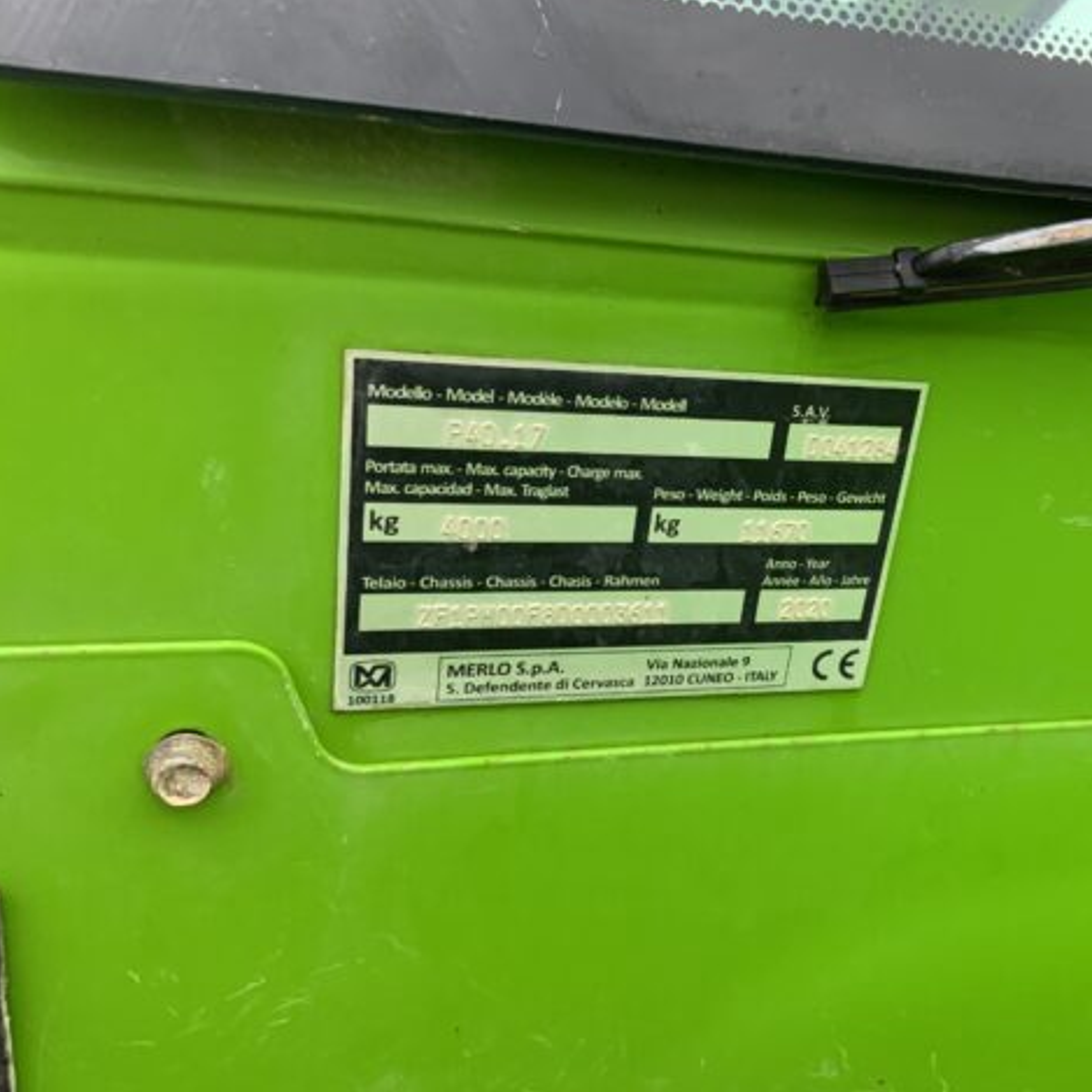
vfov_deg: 47.2
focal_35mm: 35
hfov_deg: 46.4
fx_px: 1249
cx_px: 738
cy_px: 536
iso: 160
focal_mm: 3
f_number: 1.8
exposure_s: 1/60
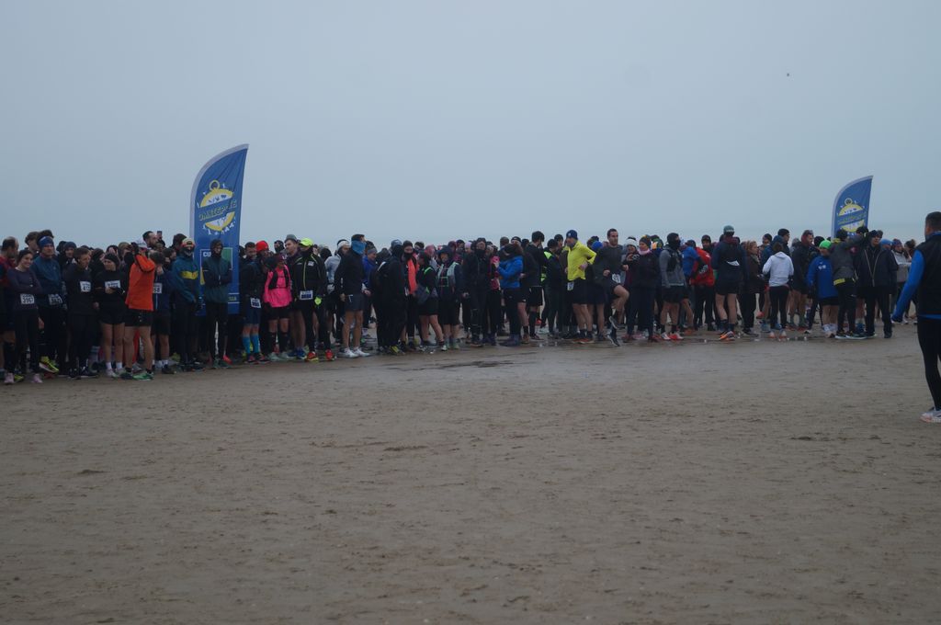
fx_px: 1958
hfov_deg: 27.0
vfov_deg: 18.1
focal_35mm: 75
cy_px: 312
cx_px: 470
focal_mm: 50
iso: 125
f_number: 5.6
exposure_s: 1/250
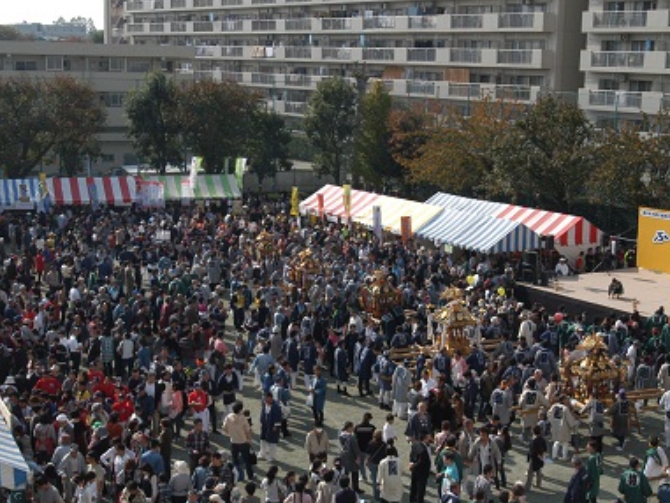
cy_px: 255
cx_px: 392
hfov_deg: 34.8
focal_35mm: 55
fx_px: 1065
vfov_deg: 26.6
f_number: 11
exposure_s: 1/400
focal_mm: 26
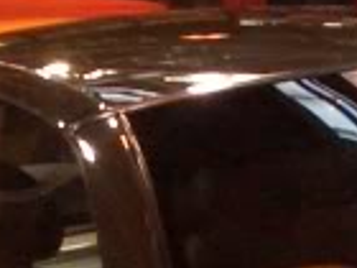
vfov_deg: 5.5
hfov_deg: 7.5
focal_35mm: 263
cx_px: 423
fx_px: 2712
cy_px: 556
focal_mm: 4.8
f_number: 4
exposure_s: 1/40
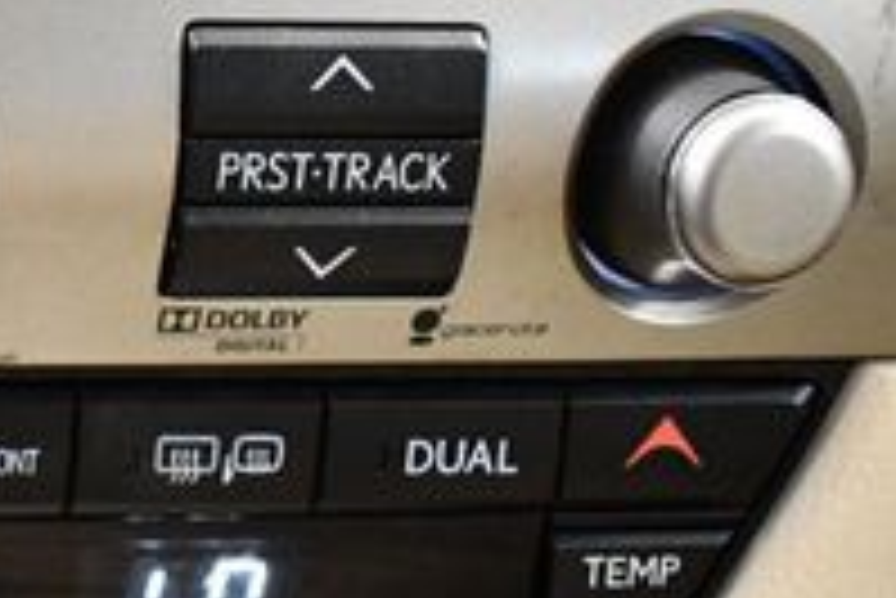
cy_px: 22
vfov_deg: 11.7
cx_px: -527
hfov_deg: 15.9
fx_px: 2889
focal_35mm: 116
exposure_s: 1/80
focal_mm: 18
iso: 3200
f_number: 3.5
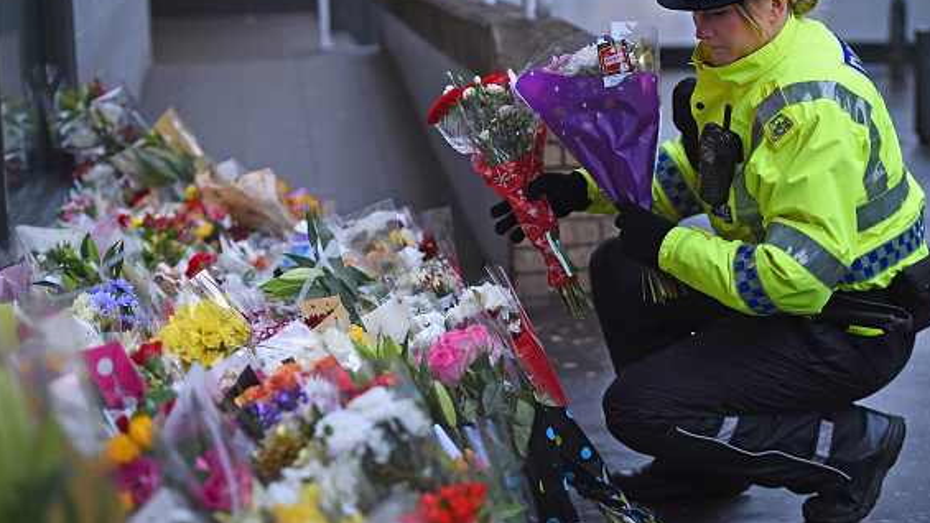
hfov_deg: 27.5
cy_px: 223
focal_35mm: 77
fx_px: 1899
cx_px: 482
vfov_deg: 15.7
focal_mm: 70
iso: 1400
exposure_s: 1/640
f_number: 2.8
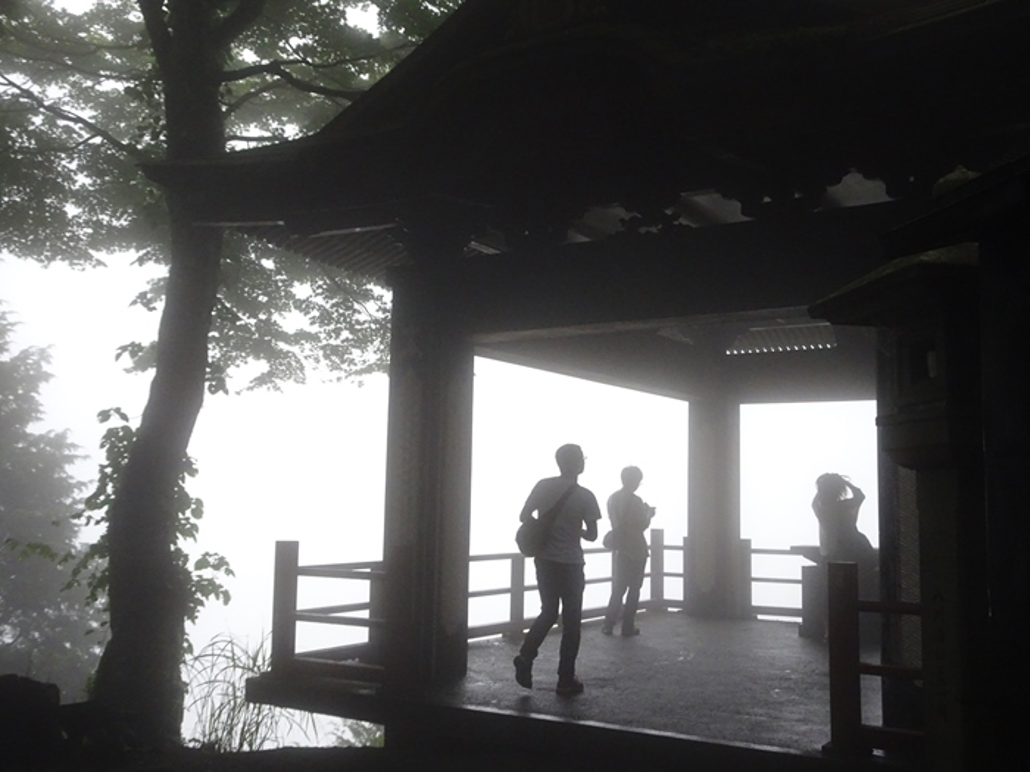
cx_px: 515
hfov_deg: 52.6
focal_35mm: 35
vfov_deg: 40.7
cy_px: 386
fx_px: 1041
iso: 640
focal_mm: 5.98
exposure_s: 1/250
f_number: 4
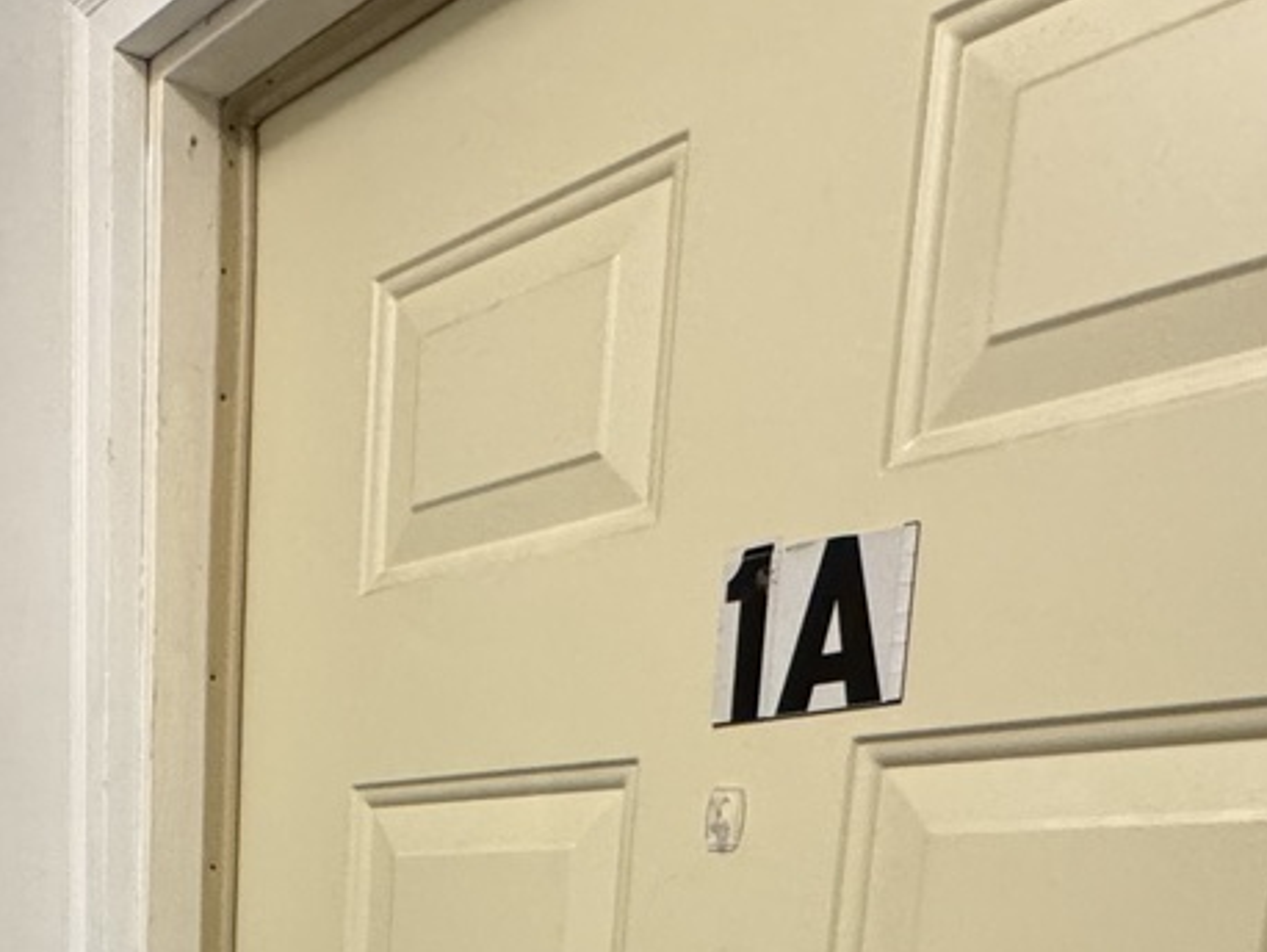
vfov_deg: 26.7
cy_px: 1303
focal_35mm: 44
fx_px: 1611
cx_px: 177
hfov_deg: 40.3
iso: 500
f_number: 2.2
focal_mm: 2.22
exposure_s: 1/60
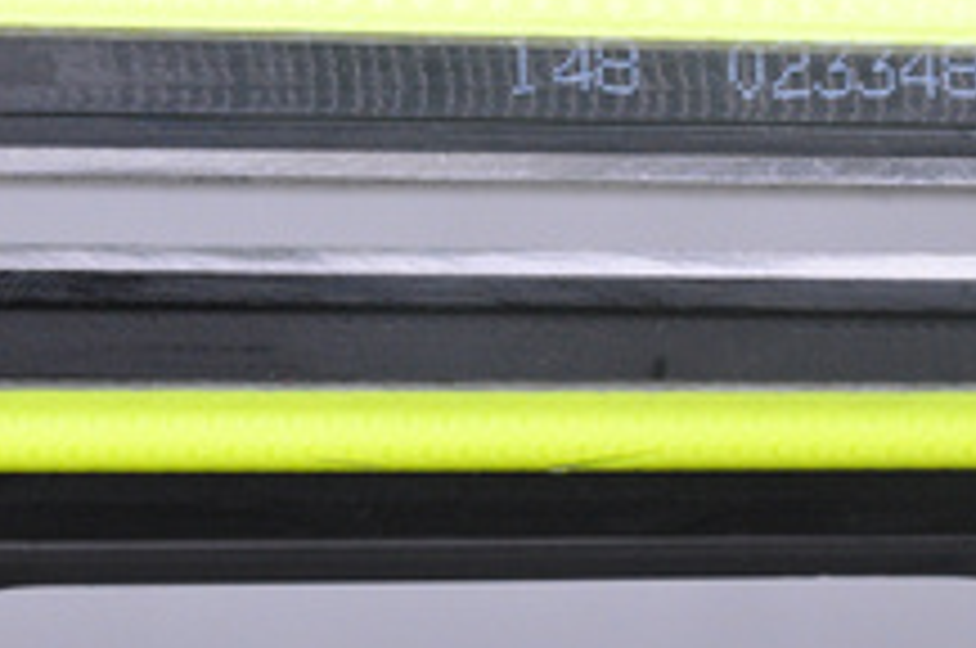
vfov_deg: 4.2
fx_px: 8826
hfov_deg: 6.3
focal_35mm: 326
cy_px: 214
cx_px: 531
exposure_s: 1/125
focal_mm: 105
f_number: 9.5
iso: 3200
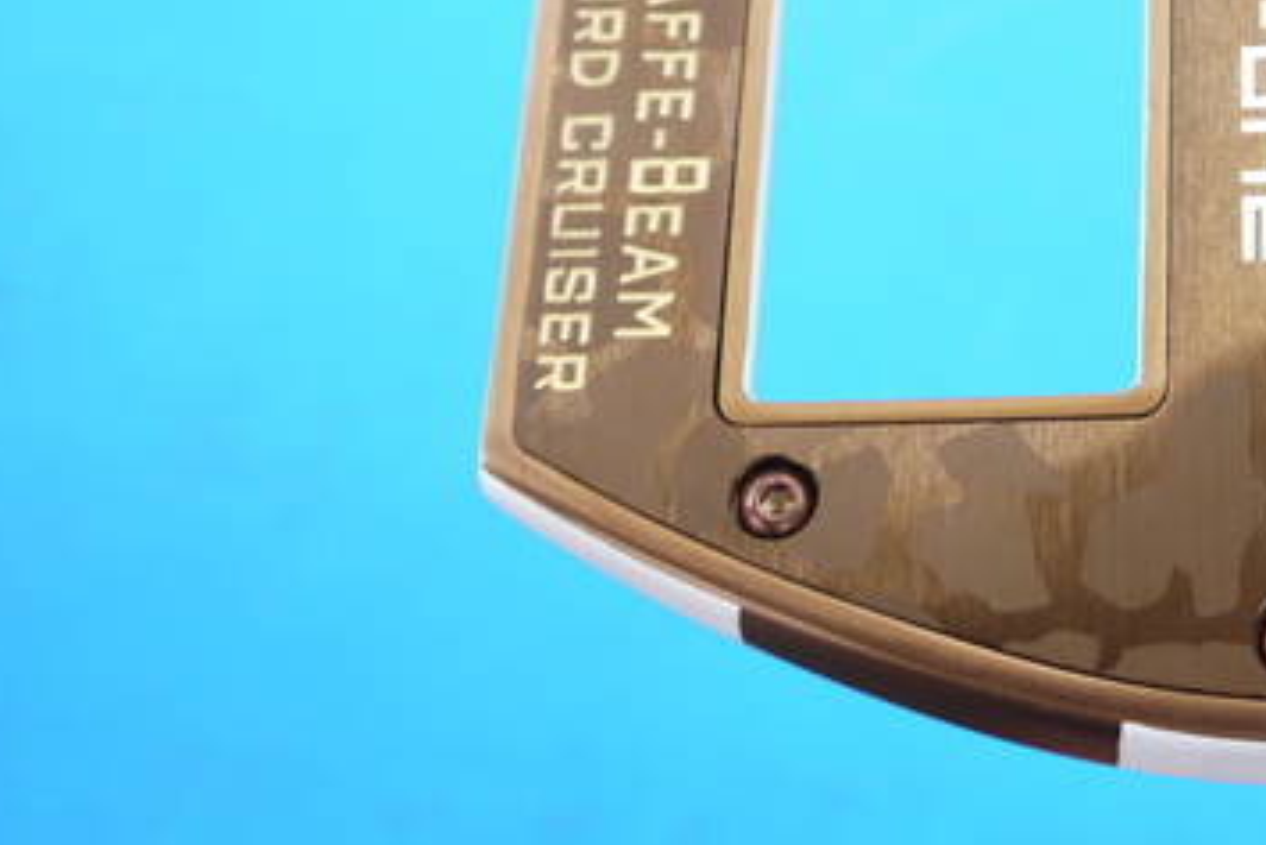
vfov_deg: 15.1
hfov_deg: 22.1
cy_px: 160
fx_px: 3166
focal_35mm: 90
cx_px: 1116
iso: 500
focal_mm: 24
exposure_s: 1/60
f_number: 4.5
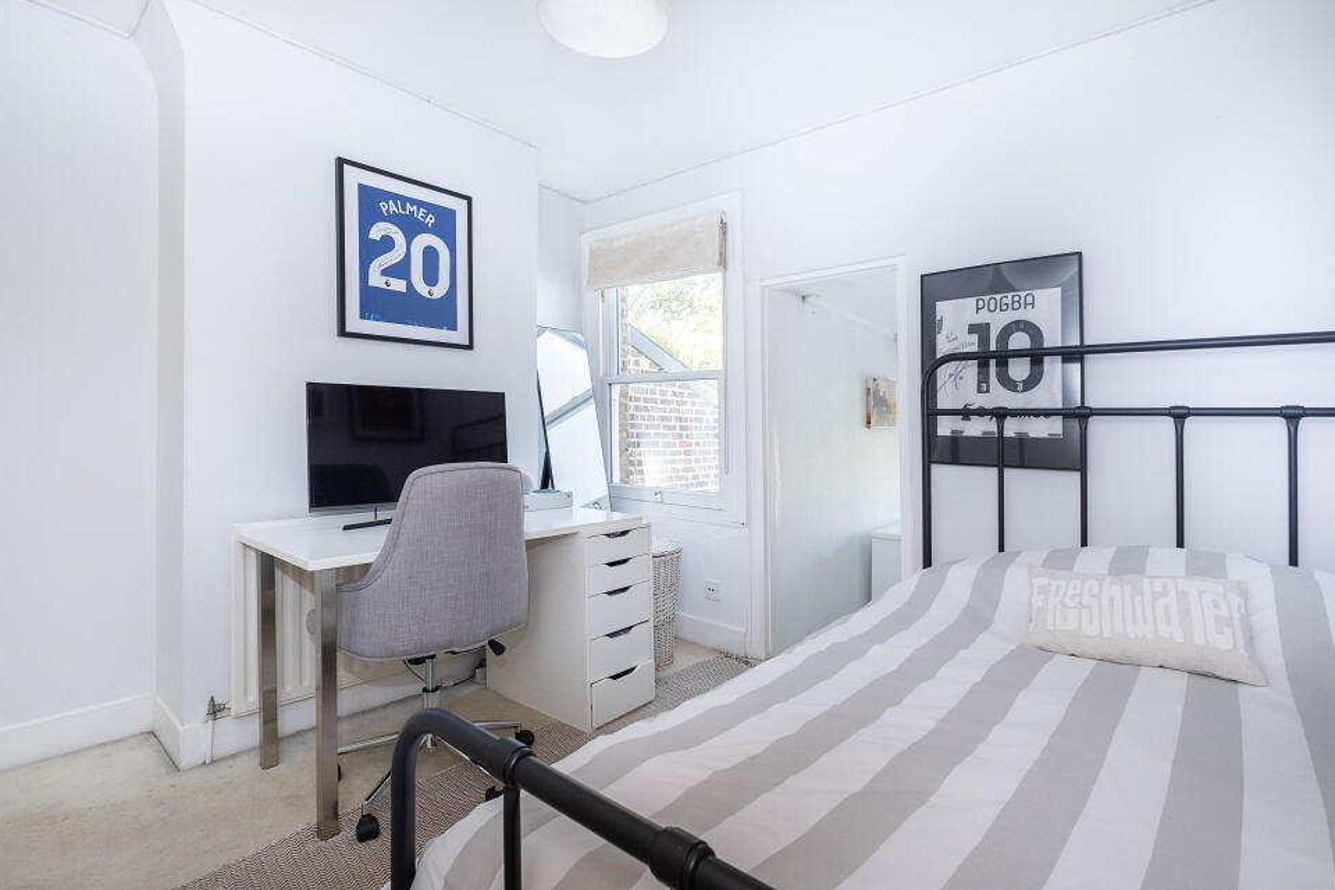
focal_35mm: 16
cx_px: 649
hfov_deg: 96.7
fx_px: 593
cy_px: 418
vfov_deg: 73.7
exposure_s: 1/40
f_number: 5.6
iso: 320
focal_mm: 10
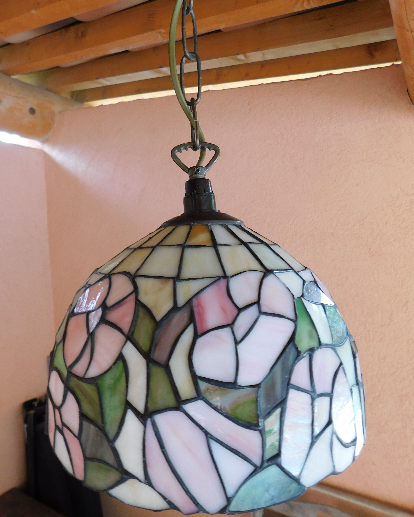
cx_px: 207
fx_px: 368
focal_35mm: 24
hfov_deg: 58.8
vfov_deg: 70.2
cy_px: 273
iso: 140
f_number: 3
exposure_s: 1/30
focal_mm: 4
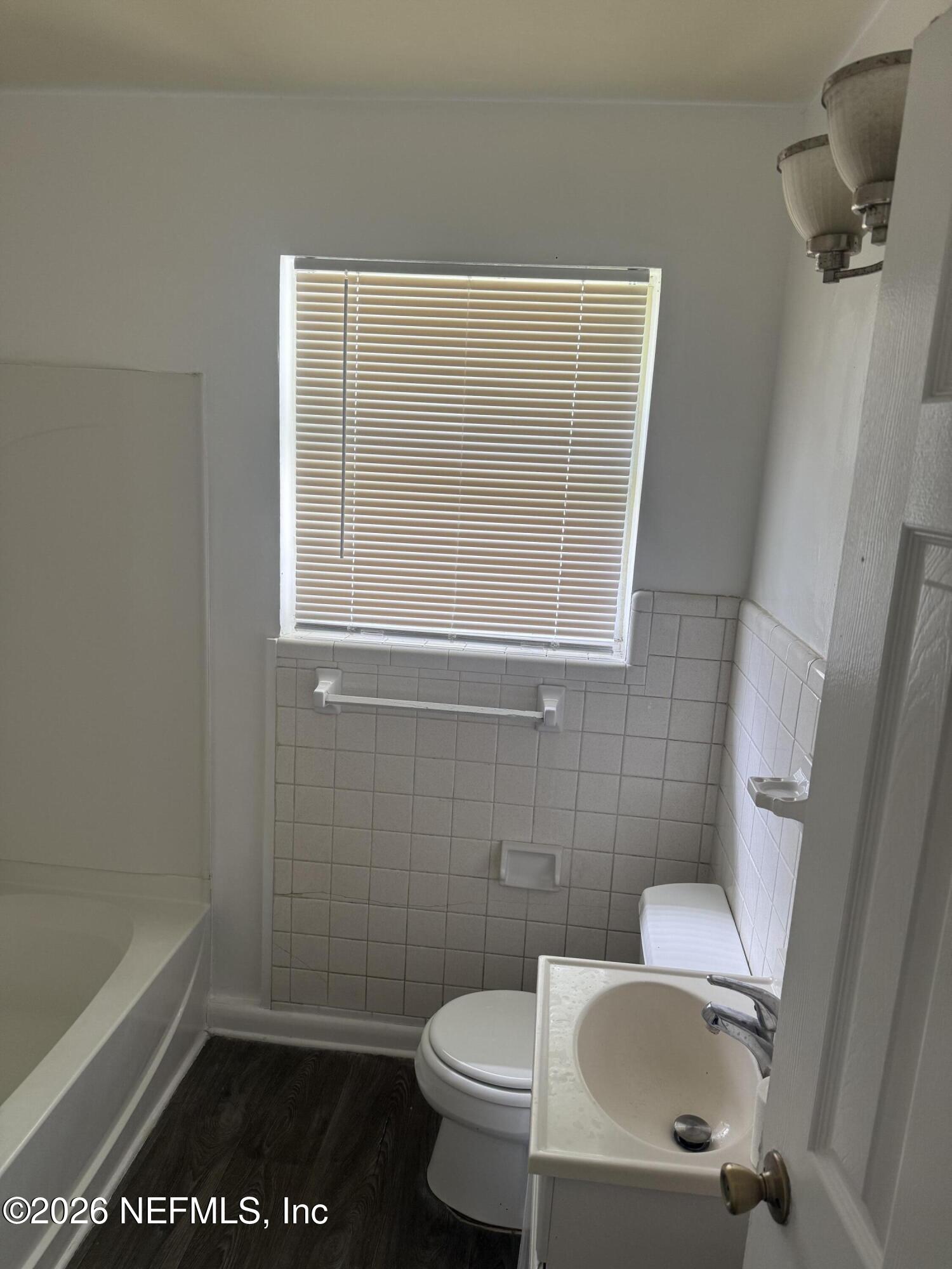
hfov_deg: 56.8
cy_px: 634
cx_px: 476
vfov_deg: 71.6
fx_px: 880
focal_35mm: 24
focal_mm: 6.76
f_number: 1.78
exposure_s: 1/121
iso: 125
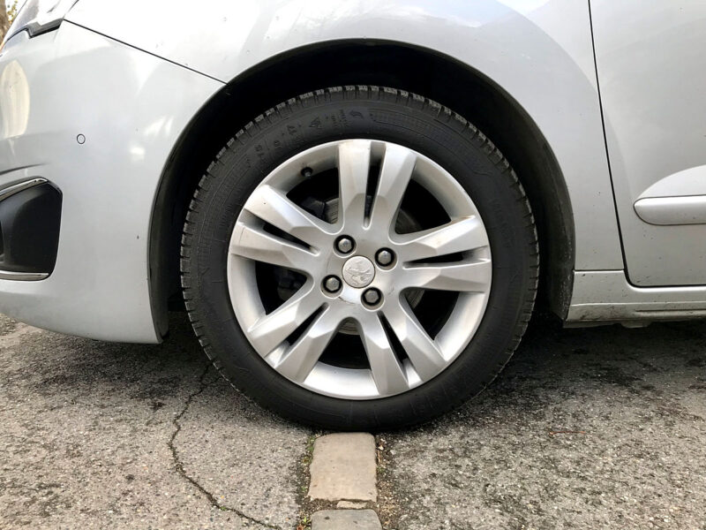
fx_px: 571
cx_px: 353
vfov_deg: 49.7
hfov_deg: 63.4
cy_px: 265
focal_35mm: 28
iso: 20
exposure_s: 1/304
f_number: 1.8
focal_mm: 3.99
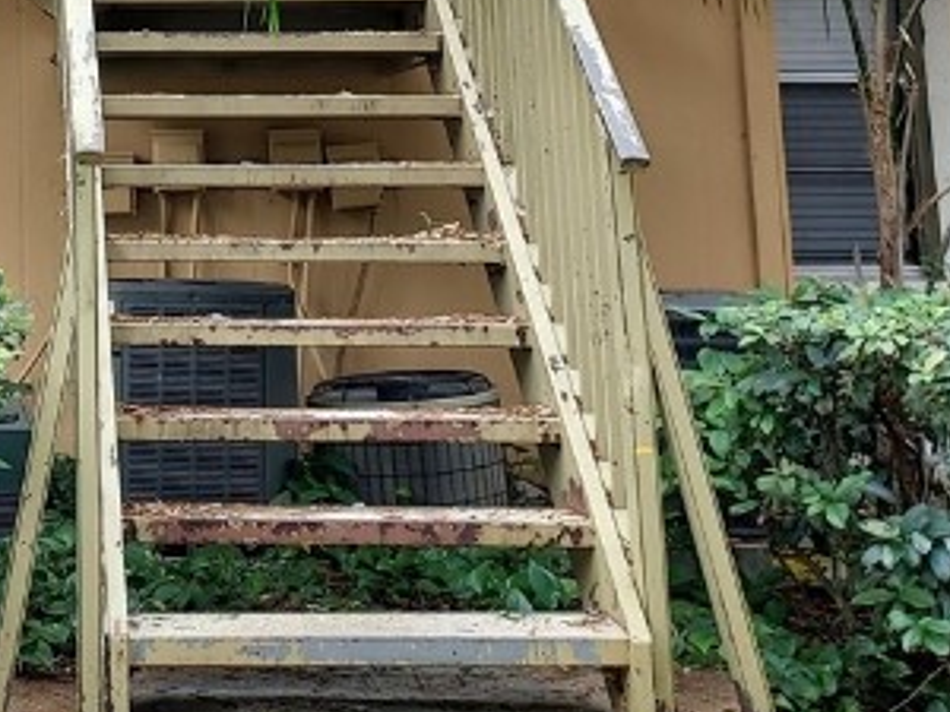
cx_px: 57
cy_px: -253
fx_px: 2250
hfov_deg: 23.1
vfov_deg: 16.8
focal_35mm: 82
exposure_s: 1/120
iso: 50
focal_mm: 4.6
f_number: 1.8
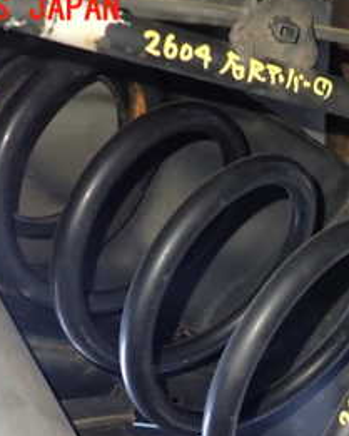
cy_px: 364
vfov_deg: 32.4
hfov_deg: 26.2
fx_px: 723
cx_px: 317
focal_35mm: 56
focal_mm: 4.5
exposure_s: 1/20
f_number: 2
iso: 800
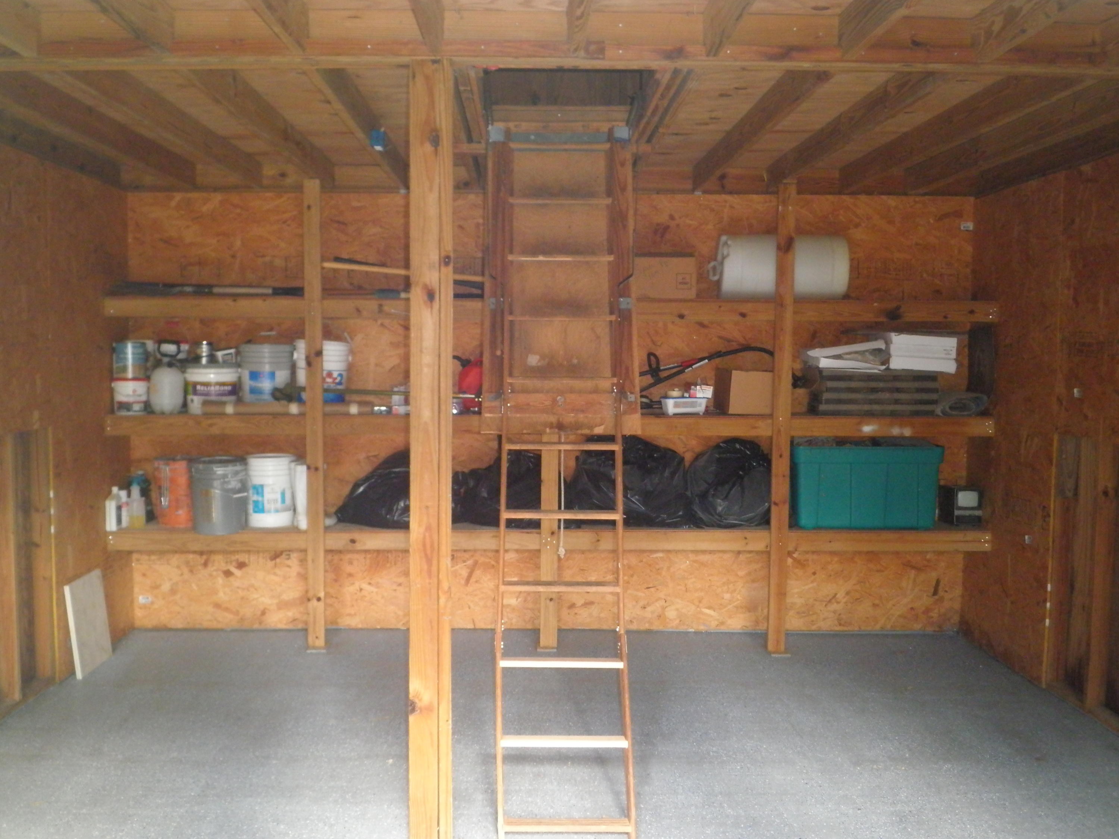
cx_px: 560
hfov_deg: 51.4
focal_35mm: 36
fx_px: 1164
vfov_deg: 39.7
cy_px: 420
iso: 320
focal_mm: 6.4
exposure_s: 1/50
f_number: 3.1
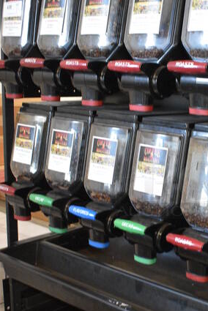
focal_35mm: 58
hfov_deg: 22.8
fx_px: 502
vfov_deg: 34.4
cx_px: 193
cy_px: 180
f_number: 3.5
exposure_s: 1/125
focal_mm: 18
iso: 2800
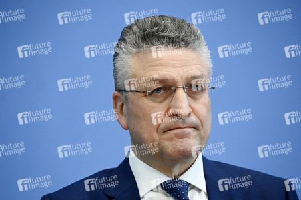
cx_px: 150
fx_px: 2506
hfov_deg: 6.9
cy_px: 100
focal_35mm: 300
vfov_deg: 4.6
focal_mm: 300
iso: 3200
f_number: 5.6
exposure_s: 1/400
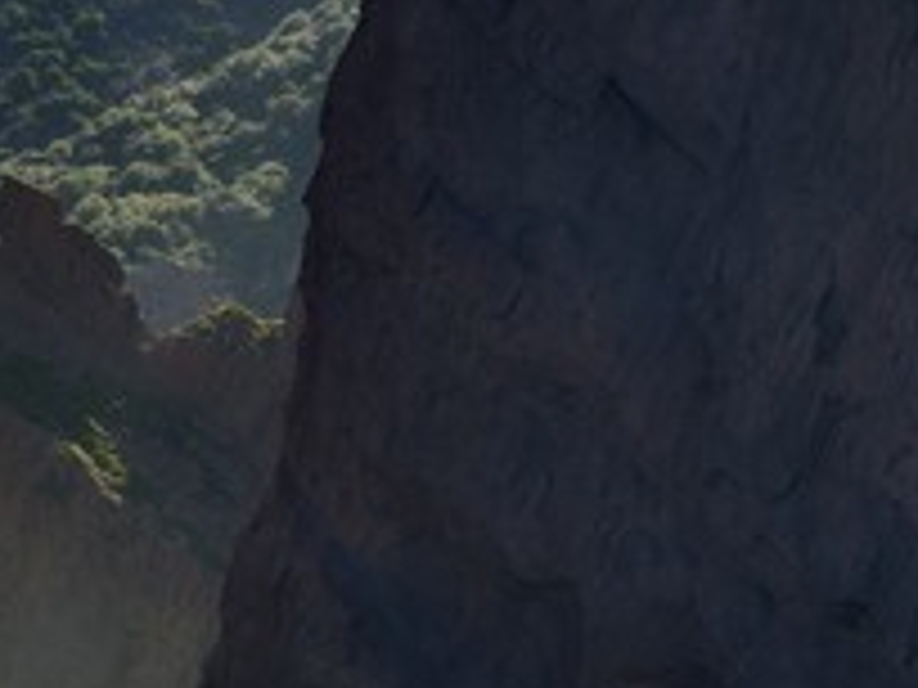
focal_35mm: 357
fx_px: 9467
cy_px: 481
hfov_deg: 5.5
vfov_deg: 4.2
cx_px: 63
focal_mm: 180
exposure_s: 1/640
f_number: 9
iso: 400
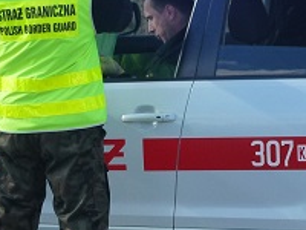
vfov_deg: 8.2
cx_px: 177
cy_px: 78
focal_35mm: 182
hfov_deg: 10.9
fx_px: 1609
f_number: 4.4
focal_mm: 10.1
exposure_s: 1/320
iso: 160
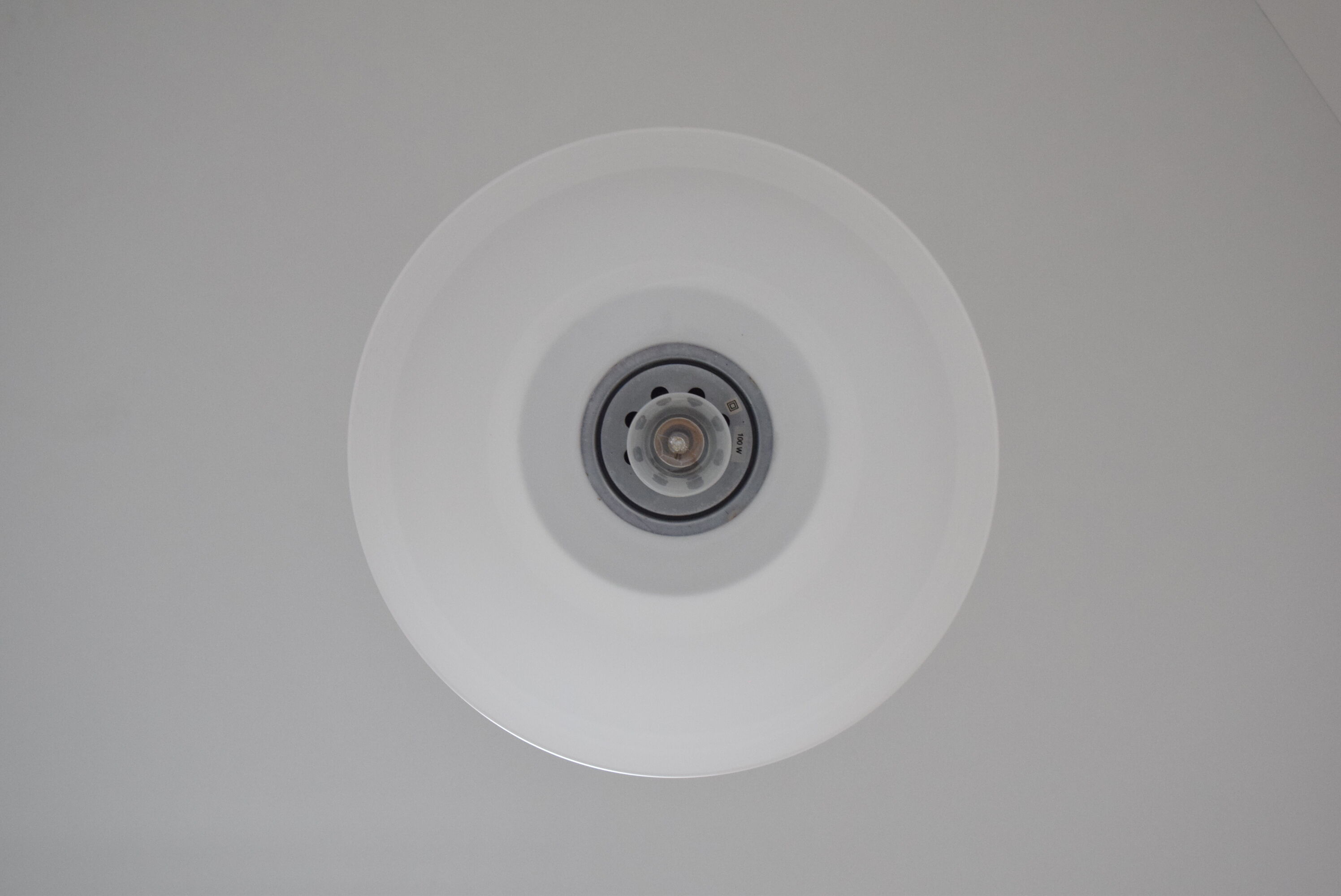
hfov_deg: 24.6
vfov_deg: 16.6
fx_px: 3075
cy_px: 448
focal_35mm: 82
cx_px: 670
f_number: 5.6
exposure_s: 1/125
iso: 1600
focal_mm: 55
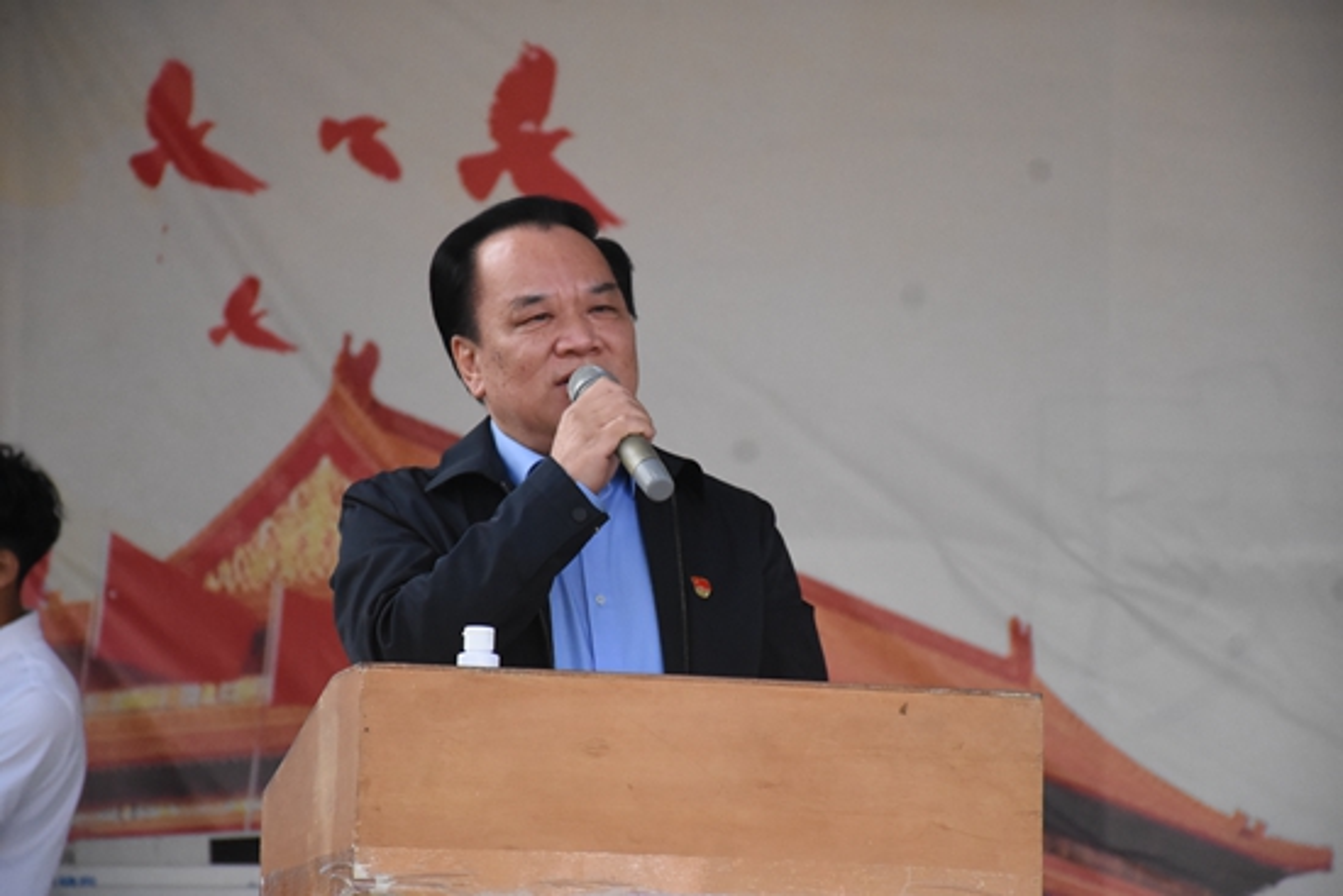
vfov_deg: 8.2
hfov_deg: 12.2
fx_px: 6269
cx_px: 672
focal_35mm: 168
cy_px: 448
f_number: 5.6
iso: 4500
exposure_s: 1/4000
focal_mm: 112
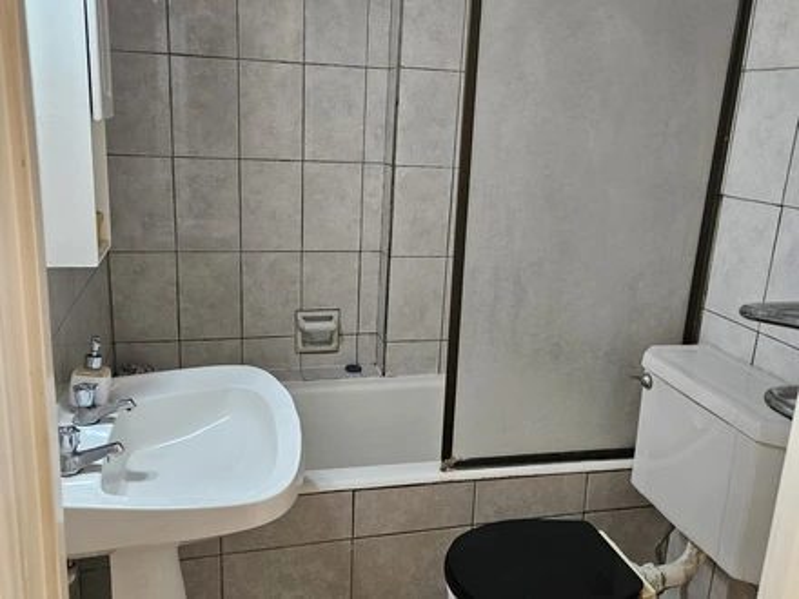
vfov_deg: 58.9
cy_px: 300
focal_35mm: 23
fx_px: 531
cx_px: 400
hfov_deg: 73.9
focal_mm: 5.4
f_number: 1.8
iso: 200
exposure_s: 1/100
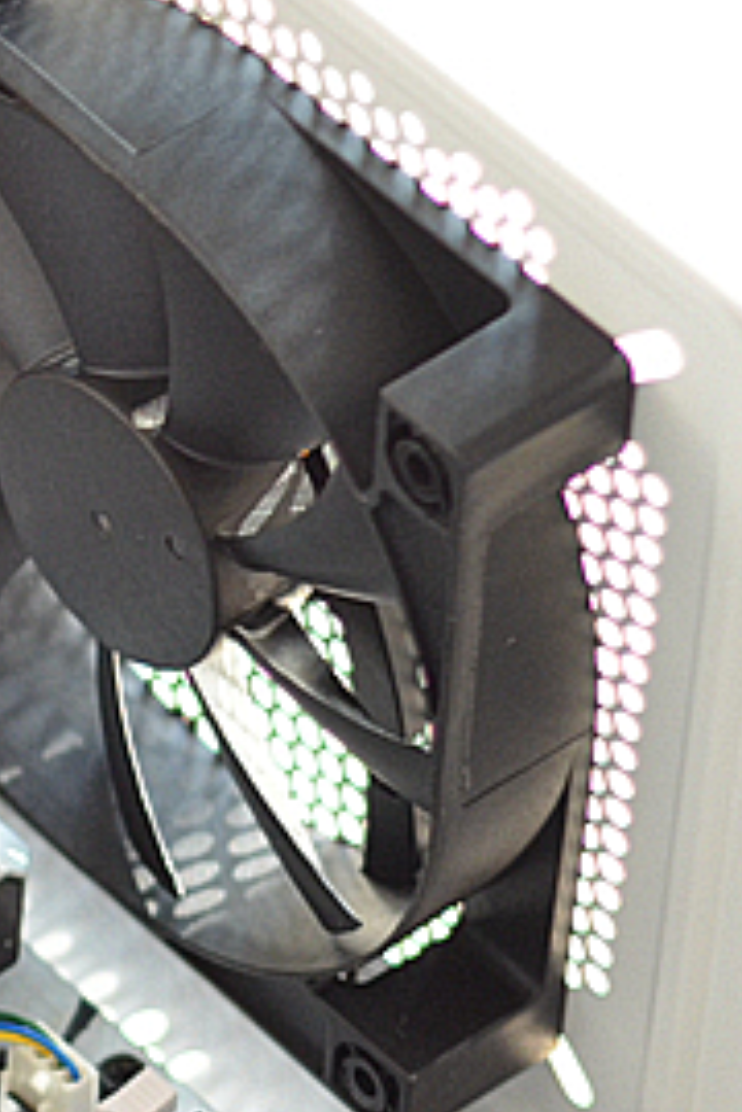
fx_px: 8780
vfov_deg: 7.2
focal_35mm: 284
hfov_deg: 4.7
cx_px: -928
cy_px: 1026
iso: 640
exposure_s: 1/320
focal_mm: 50
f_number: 2.2
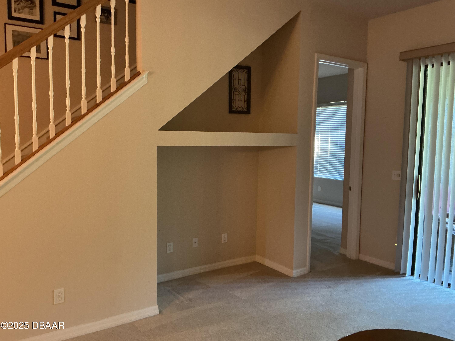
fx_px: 381
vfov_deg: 48.2
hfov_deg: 61.7
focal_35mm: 29
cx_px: 228
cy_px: 170
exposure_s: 1/40
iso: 250
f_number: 1.8
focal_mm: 3
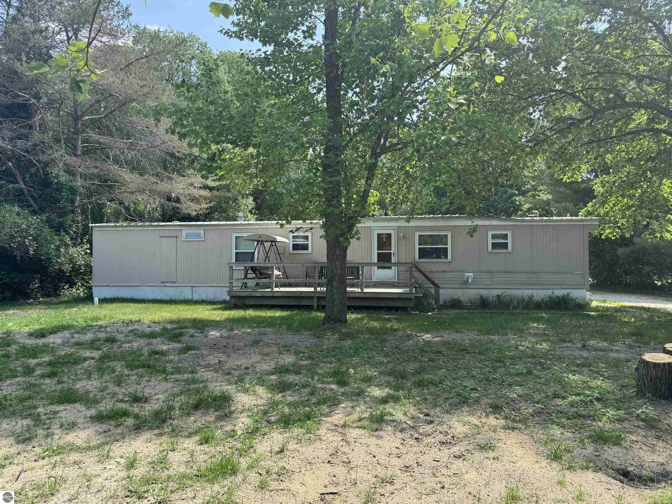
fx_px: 466
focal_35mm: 24
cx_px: 336
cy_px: 252
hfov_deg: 71.6
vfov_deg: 56.8
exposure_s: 1/912
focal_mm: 6.76
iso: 80
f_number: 1.78
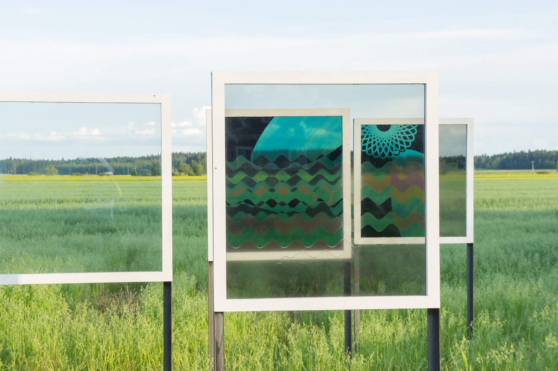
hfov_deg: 24.6
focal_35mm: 82
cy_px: 186
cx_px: 279
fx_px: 1278
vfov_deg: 16.5
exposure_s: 1/50
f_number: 10
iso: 200
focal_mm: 55
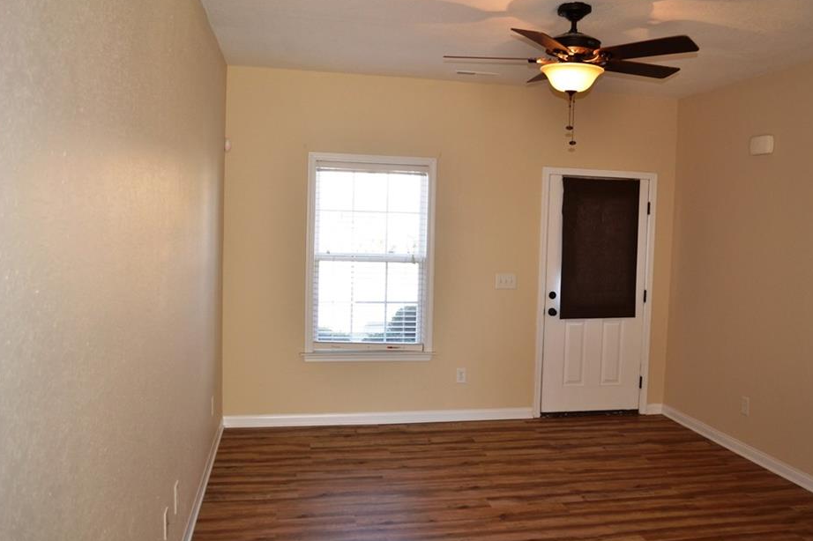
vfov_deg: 43.6
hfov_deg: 61.8
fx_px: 677
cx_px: 443
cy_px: 266
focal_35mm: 30
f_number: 4
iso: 400
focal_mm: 18
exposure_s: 1/125
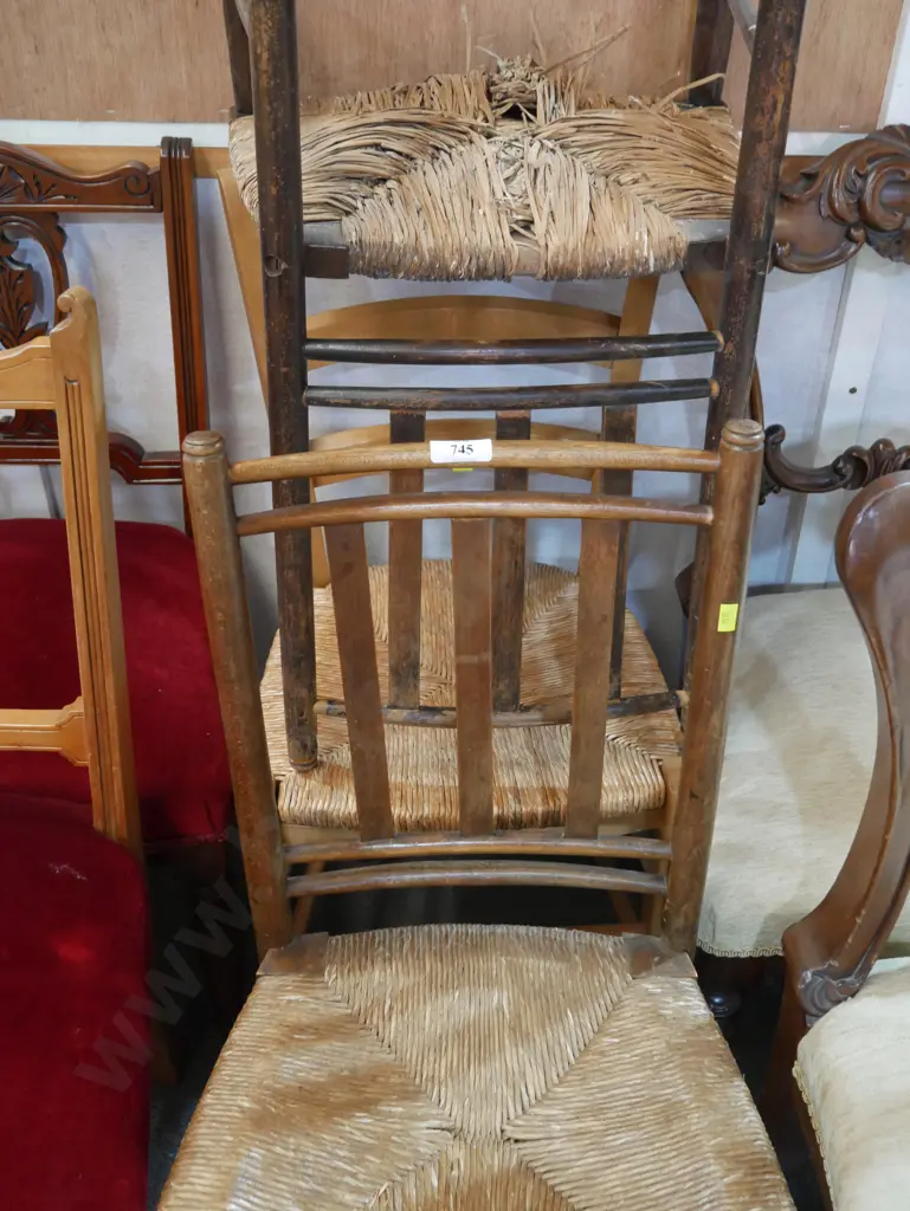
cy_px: 606
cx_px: 455
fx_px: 1331
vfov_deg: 49.0
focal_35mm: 38
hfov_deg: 37.8
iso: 2000
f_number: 4.1
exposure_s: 1/60
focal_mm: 19
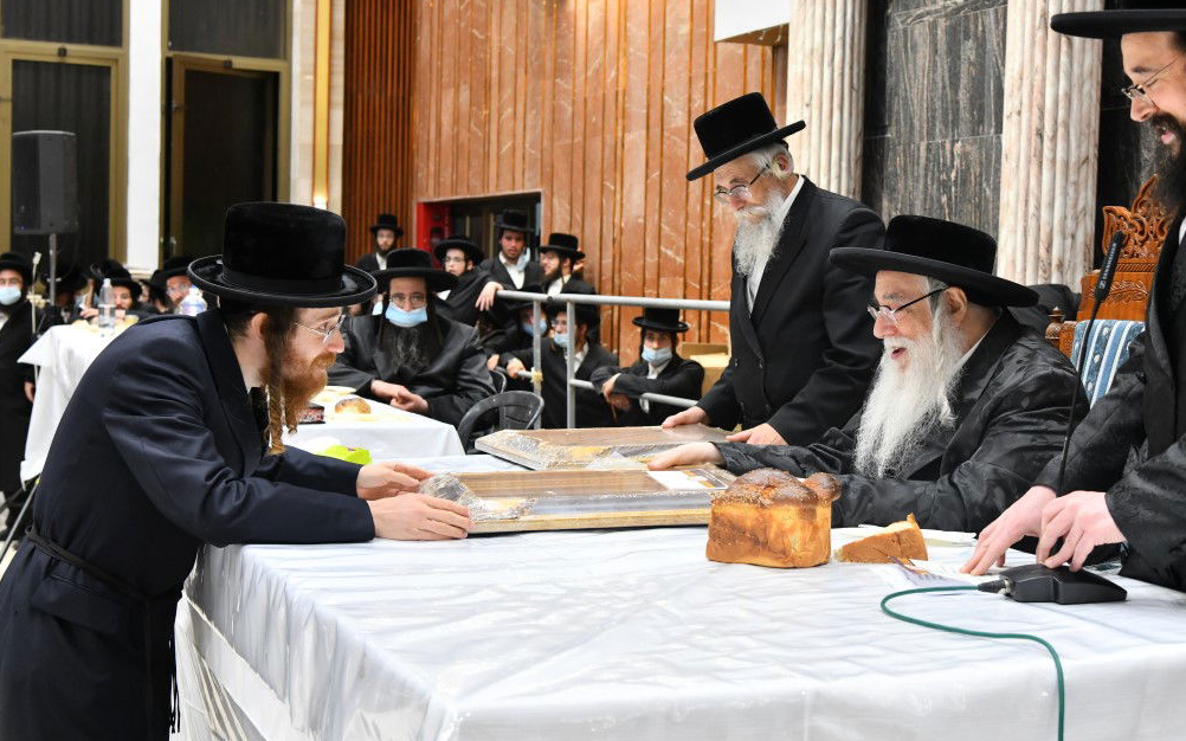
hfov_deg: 40.3
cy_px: 355
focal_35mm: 50
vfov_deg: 25.8
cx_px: 601
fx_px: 1616
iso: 1600
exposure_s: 1/100
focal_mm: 48
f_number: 5.6
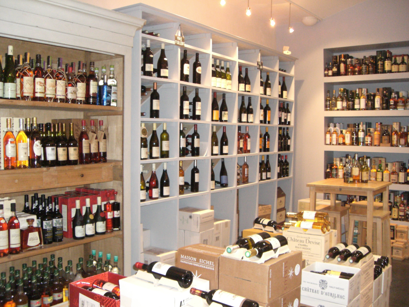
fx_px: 449
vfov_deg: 37.7
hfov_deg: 49.0
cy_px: 154
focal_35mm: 38
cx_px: 204
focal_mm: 6.2
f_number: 2.7
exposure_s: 1/60
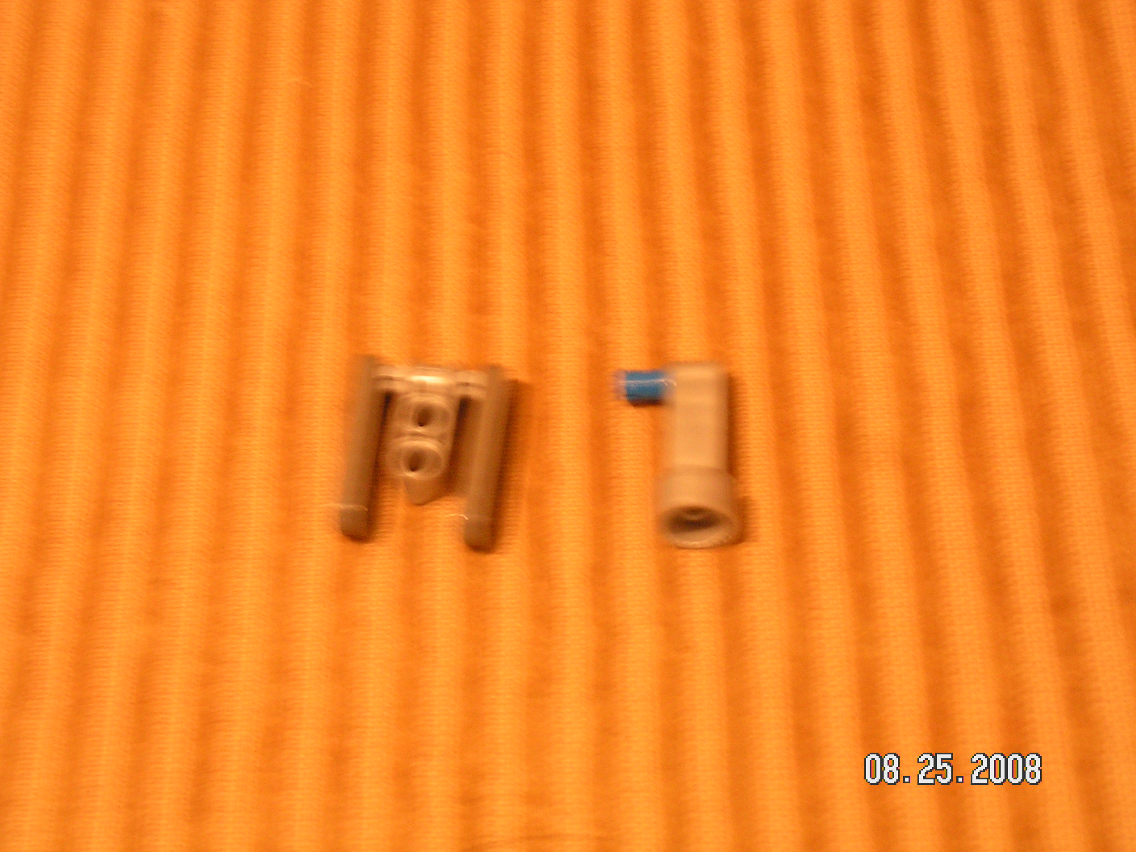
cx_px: 568
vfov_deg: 21.6
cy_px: 426
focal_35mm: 68
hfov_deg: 28.6
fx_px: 2232
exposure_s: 1/5
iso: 200
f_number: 3.3
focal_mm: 11.4
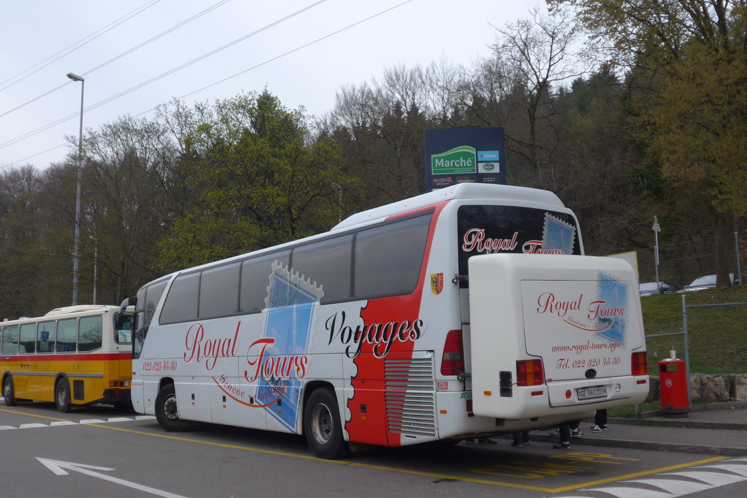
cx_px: 376
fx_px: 851
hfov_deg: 47.4
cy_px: 261
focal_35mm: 41
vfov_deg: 32.6
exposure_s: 1/60
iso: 100
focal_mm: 8
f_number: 2.5
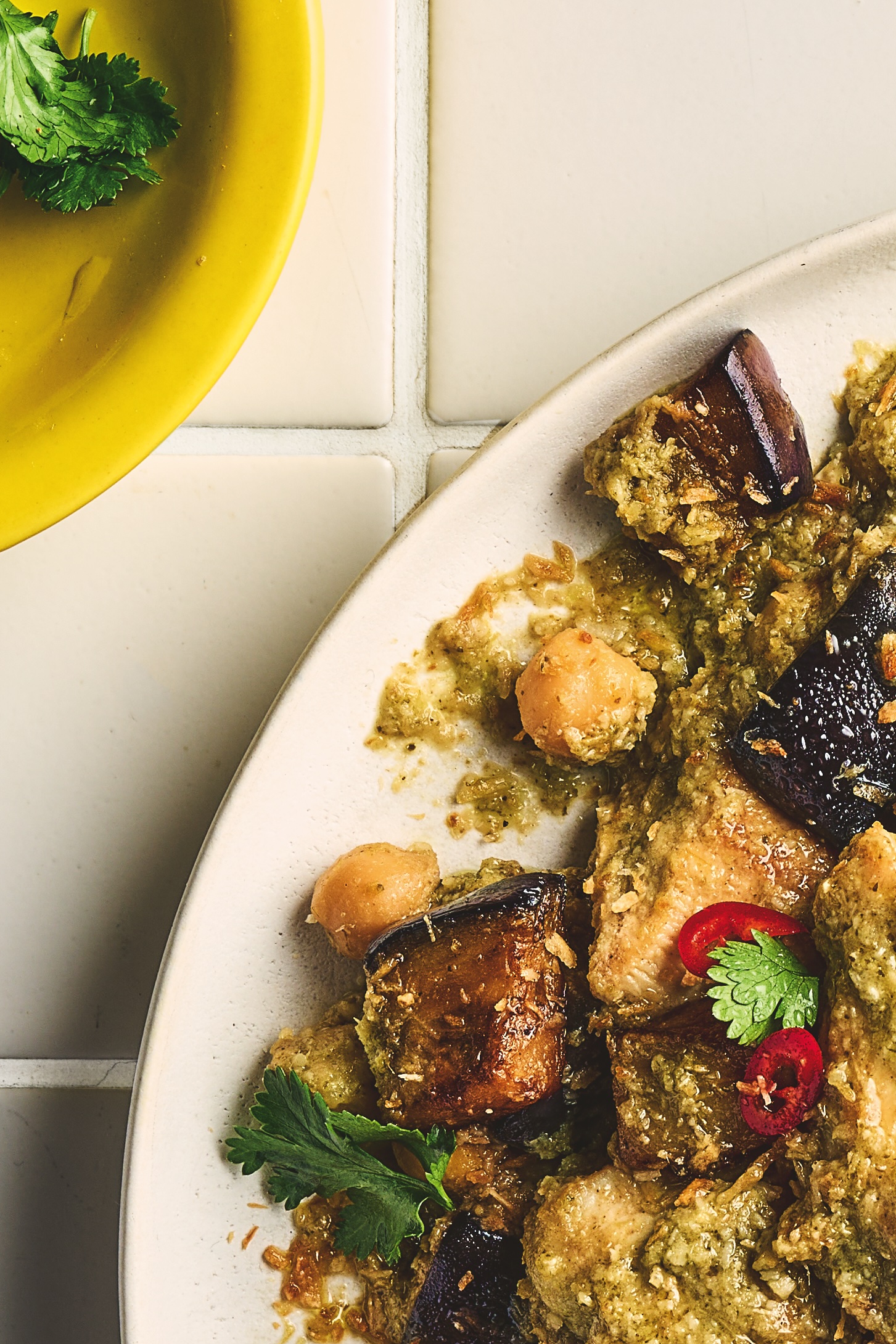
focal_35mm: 218
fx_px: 8139
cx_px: 1258
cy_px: 246
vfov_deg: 9.4
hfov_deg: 6.2
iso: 50
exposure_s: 1/160
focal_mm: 50
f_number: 9
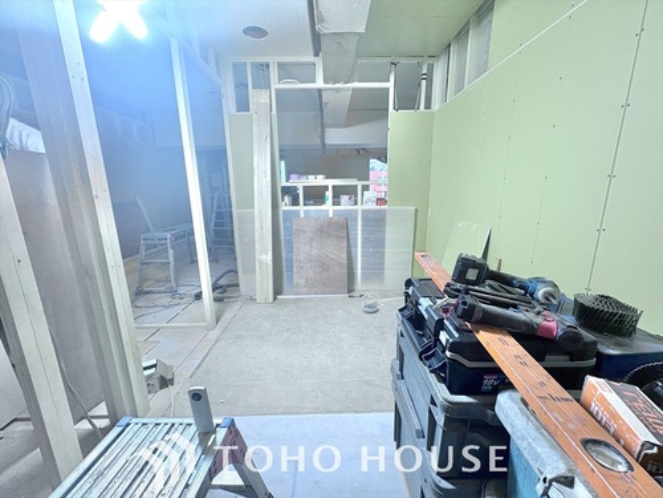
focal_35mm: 14
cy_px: 249
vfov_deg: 85.7
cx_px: 332
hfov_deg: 102.1
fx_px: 268
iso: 125
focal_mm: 2.22
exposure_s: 1/50
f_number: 2.2
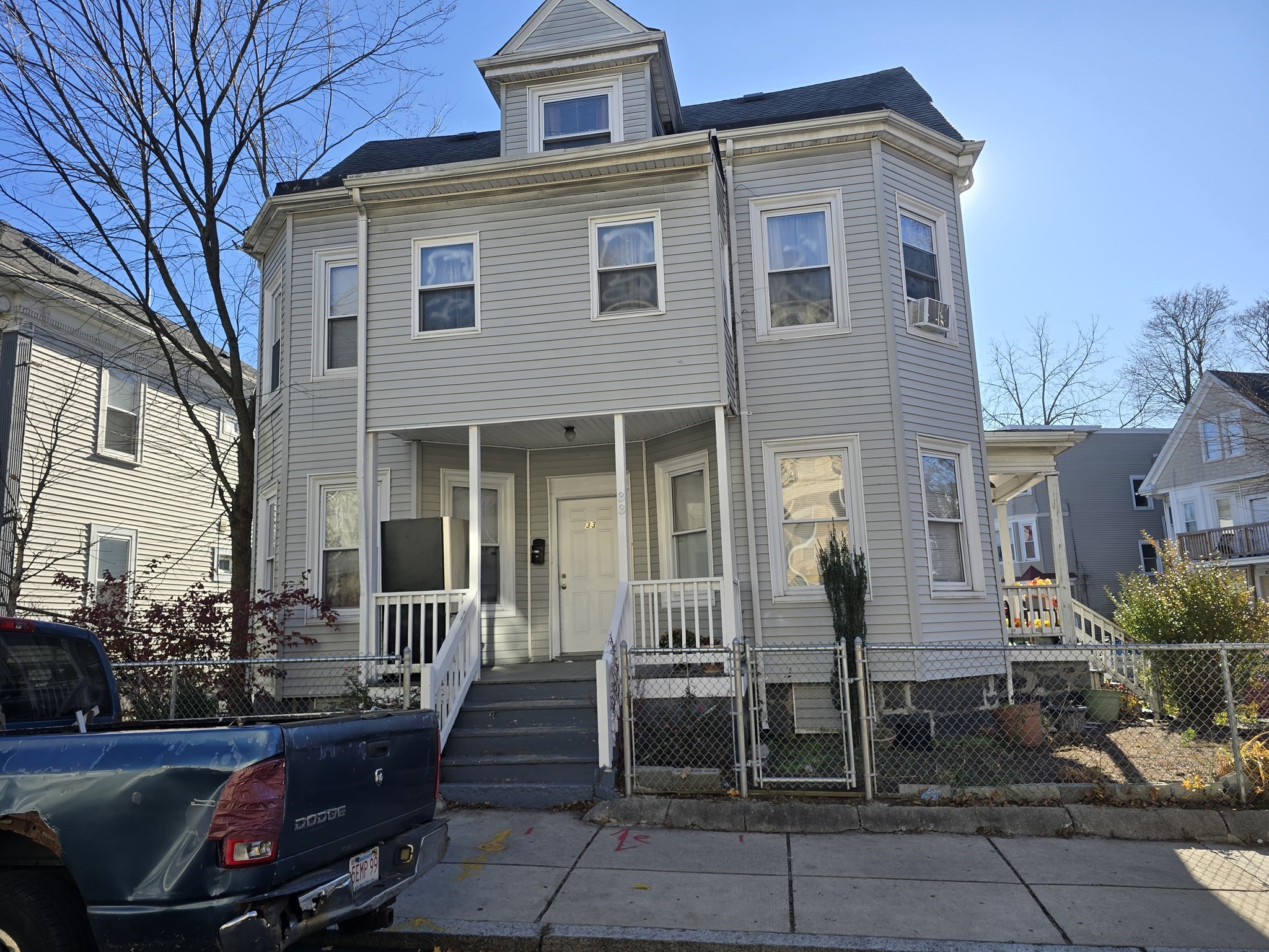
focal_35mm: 23
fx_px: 843
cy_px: 476
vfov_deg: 58.9
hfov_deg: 73.9
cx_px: 634
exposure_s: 1/538
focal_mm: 6.3
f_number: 1.7
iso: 12
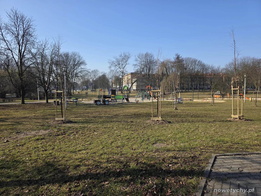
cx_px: 130
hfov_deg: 73.9
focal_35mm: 23
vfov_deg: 58.9
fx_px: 173
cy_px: 98
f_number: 1.7
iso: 80
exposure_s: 1/3381
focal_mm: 6.3
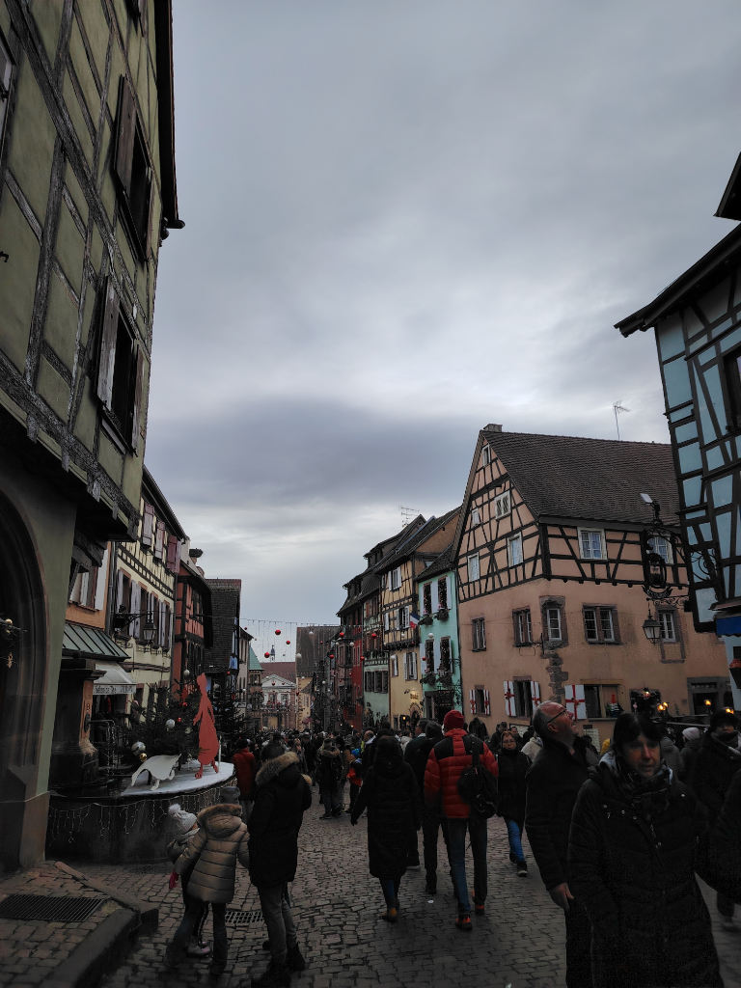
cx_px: 370
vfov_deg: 71.6
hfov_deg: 56.8
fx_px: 685
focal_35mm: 24
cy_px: 494
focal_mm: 5.2
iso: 100
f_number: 1.8
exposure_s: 1/552
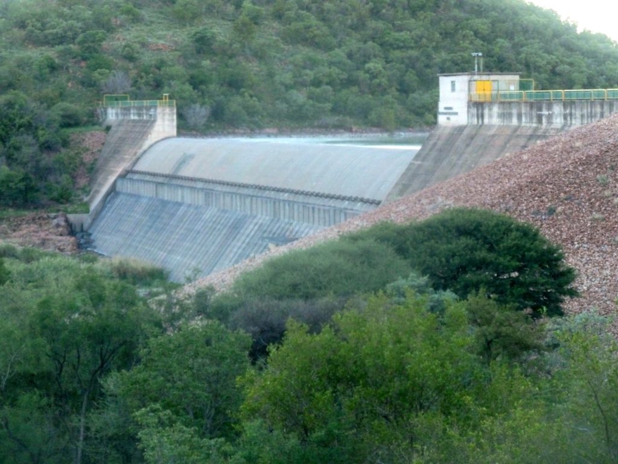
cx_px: 309
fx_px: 2285
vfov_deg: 11.6
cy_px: 232
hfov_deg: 15.4
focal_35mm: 128
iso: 640
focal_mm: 21
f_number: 4.4
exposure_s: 1/100
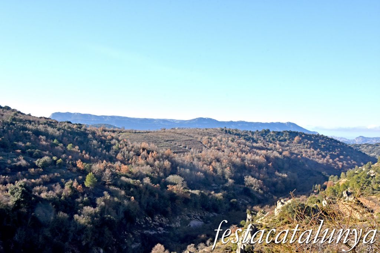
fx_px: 475
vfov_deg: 29.8
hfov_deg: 43.6
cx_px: 190
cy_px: 126
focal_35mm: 45
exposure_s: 1/250
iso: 500
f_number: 18
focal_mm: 30
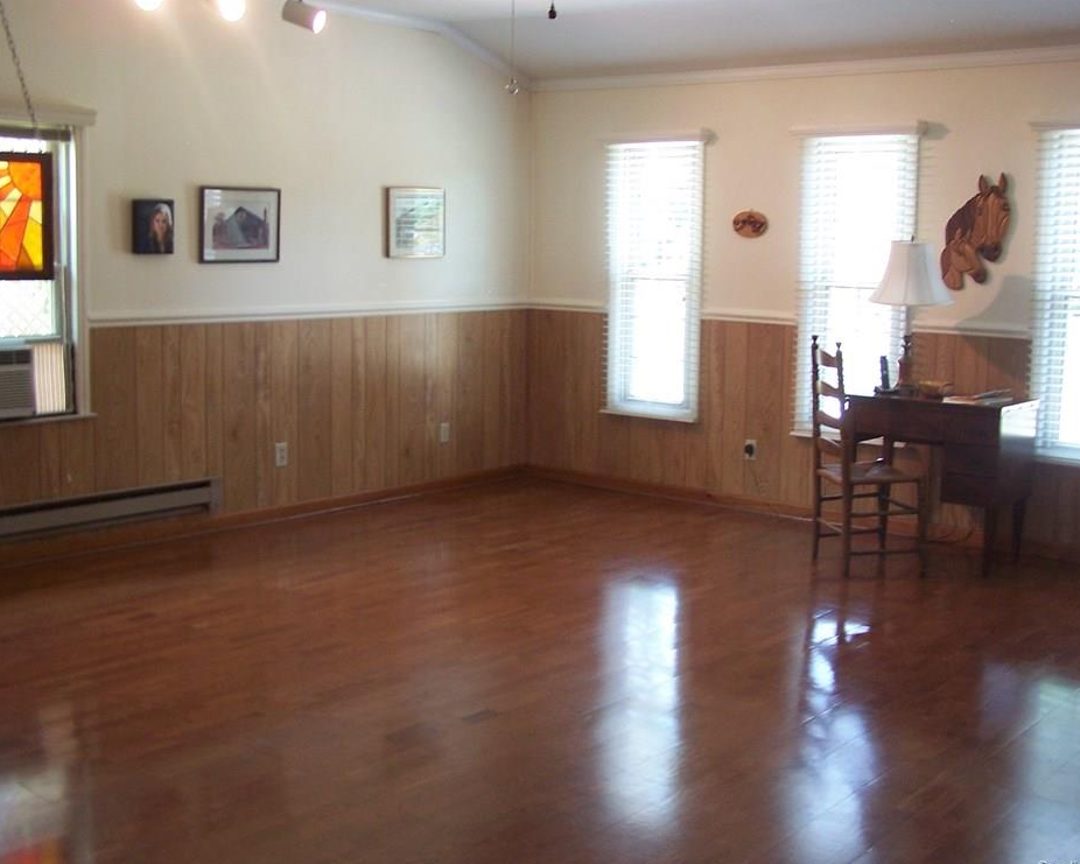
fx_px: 1311
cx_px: 574
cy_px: 430
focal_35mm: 41
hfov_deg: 44.8
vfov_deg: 36.5
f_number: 2.8
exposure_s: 1/10
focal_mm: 6.3
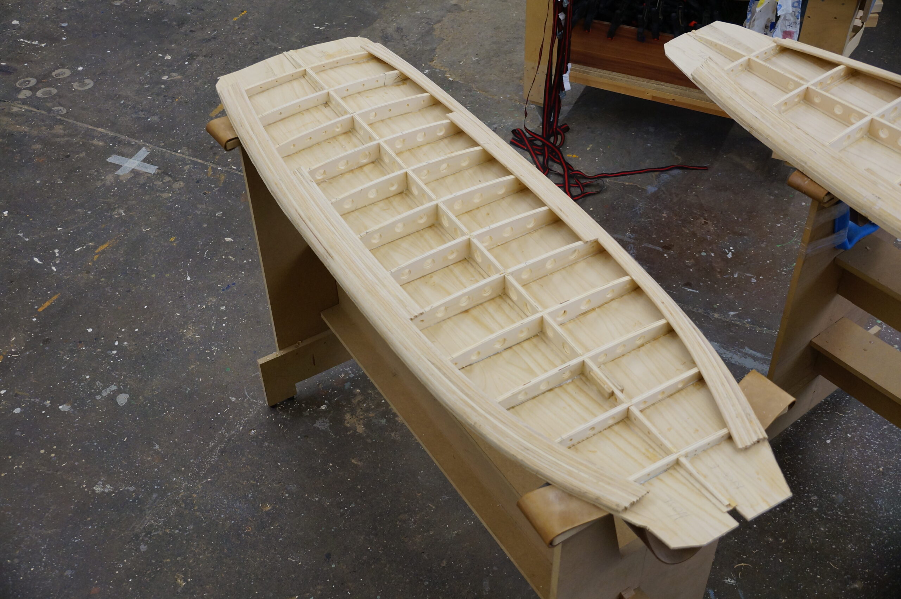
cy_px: 300
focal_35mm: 42
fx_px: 1050
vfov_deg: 31.8
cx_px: 450
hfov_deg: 46.4
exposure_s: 1/60
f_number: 4
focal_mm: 28
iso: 400
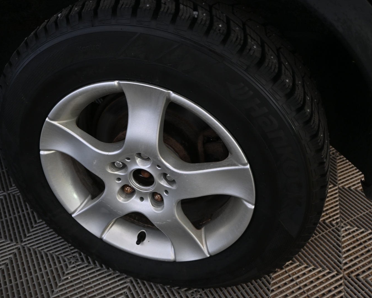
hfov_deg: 51.4
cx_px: 152
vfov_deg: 42.4
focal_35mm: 35
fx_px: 384
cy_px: 150
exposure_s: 1/25
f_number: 3.8
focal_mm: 20.5
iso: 400
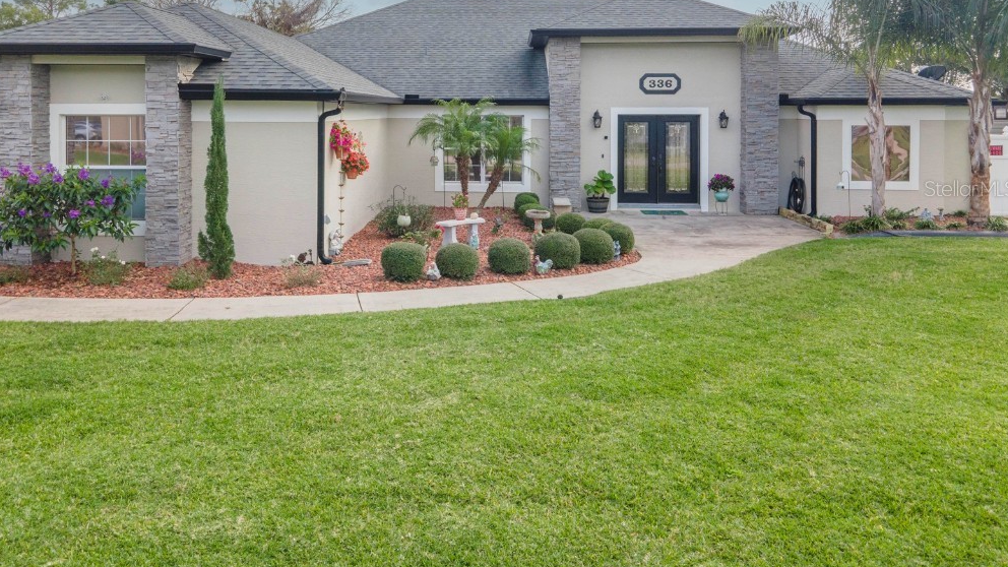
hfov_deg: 69.9
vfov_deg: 42.3
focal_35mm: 27
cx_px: 500
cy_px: 188
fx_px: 722
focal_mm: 4.5
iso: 100
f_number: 2.8
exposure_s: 1/250
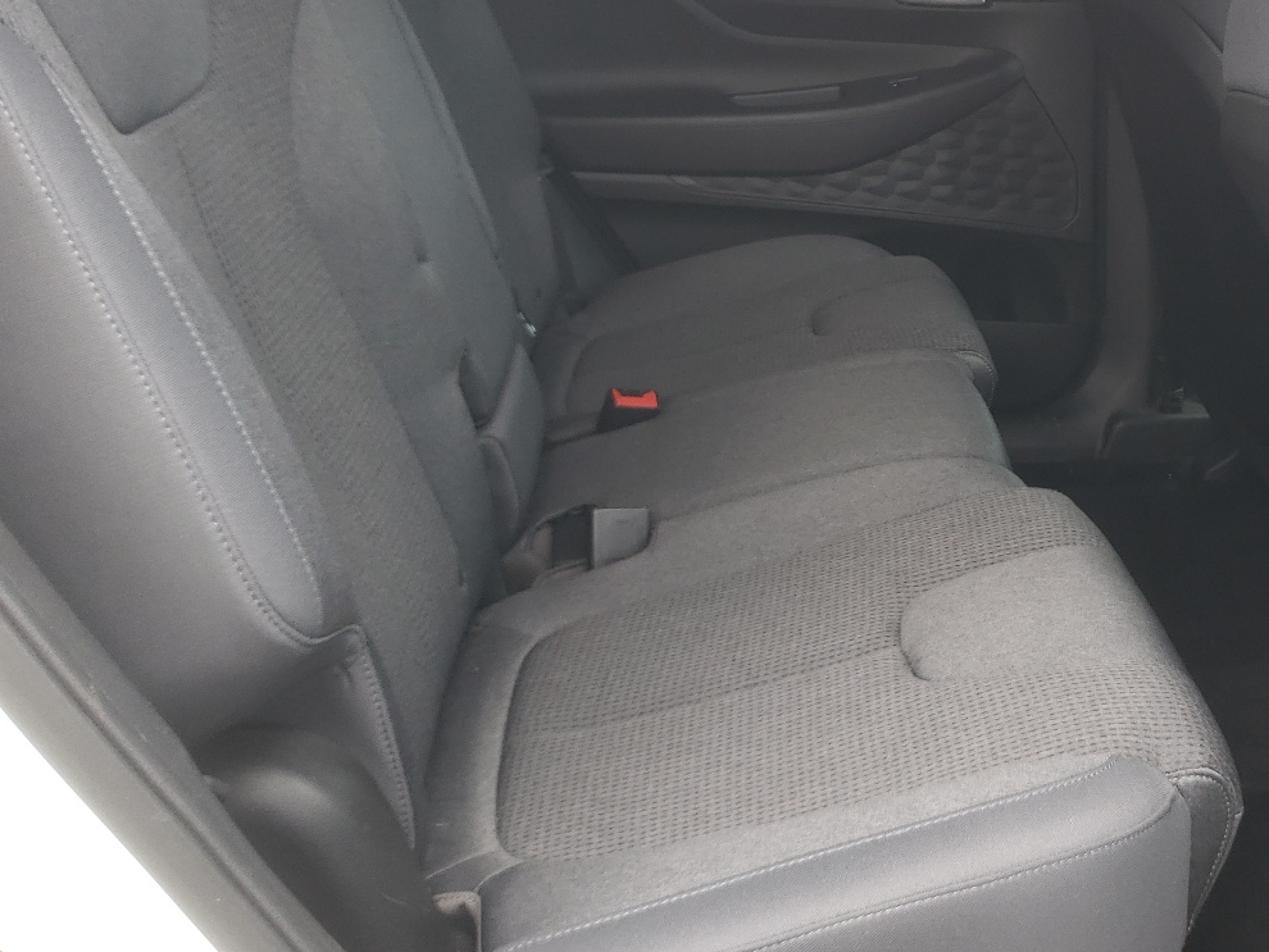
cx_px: 937
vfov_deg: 34.2
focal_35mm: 42
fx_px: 1540
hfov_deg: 43.5
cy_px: 347
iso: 51
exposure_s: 1/120
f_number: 1.5
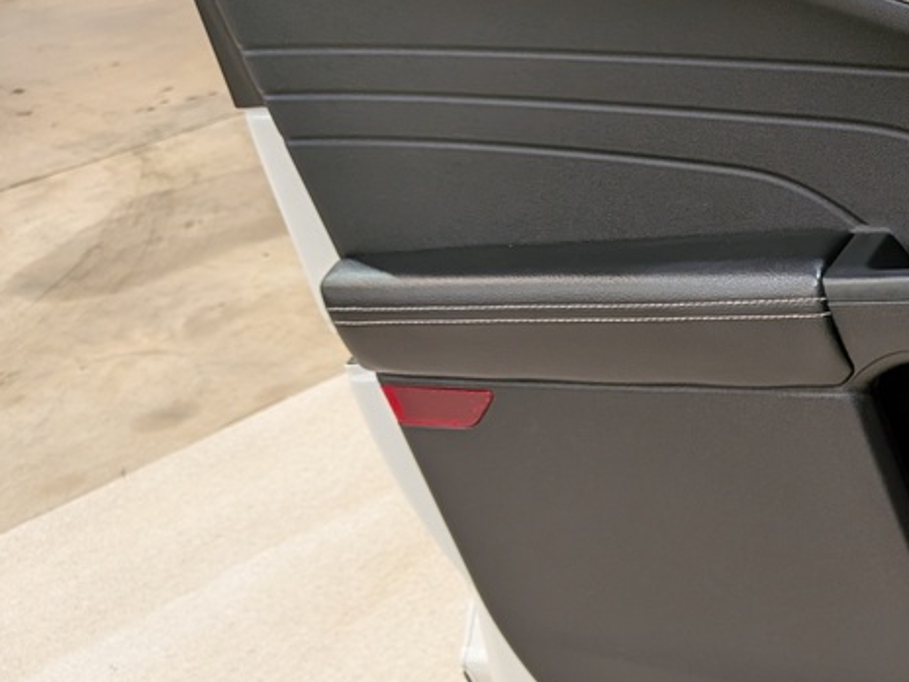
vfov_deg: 27.5
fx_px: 1392
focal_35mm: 53
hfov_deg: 32.2
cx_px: 981
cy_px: 363
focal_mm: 4.53
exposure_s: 1/120
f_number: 1.7
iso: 121
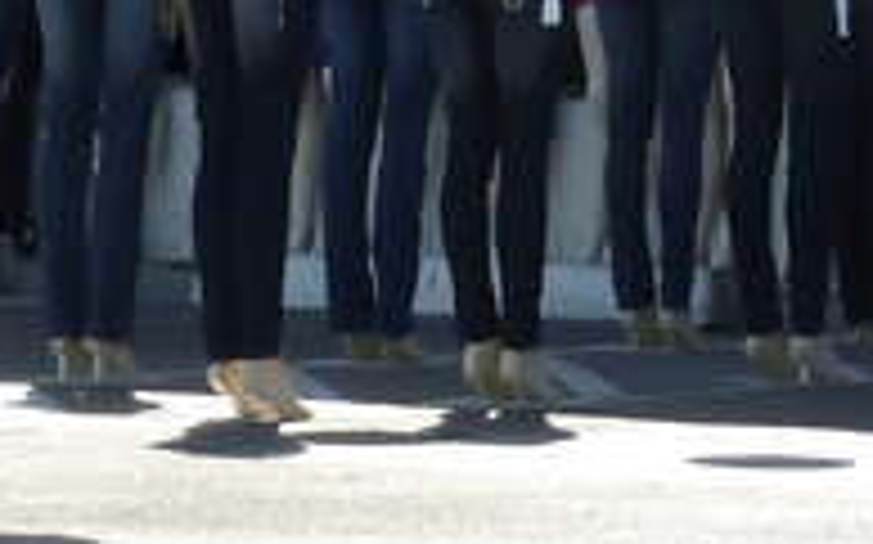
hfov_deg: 6.1
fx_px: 8108
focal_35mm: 341
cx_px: 927
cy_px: -238
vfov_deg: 3.8
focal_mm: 12.8
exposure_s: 1/250
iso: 80
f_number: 4.2
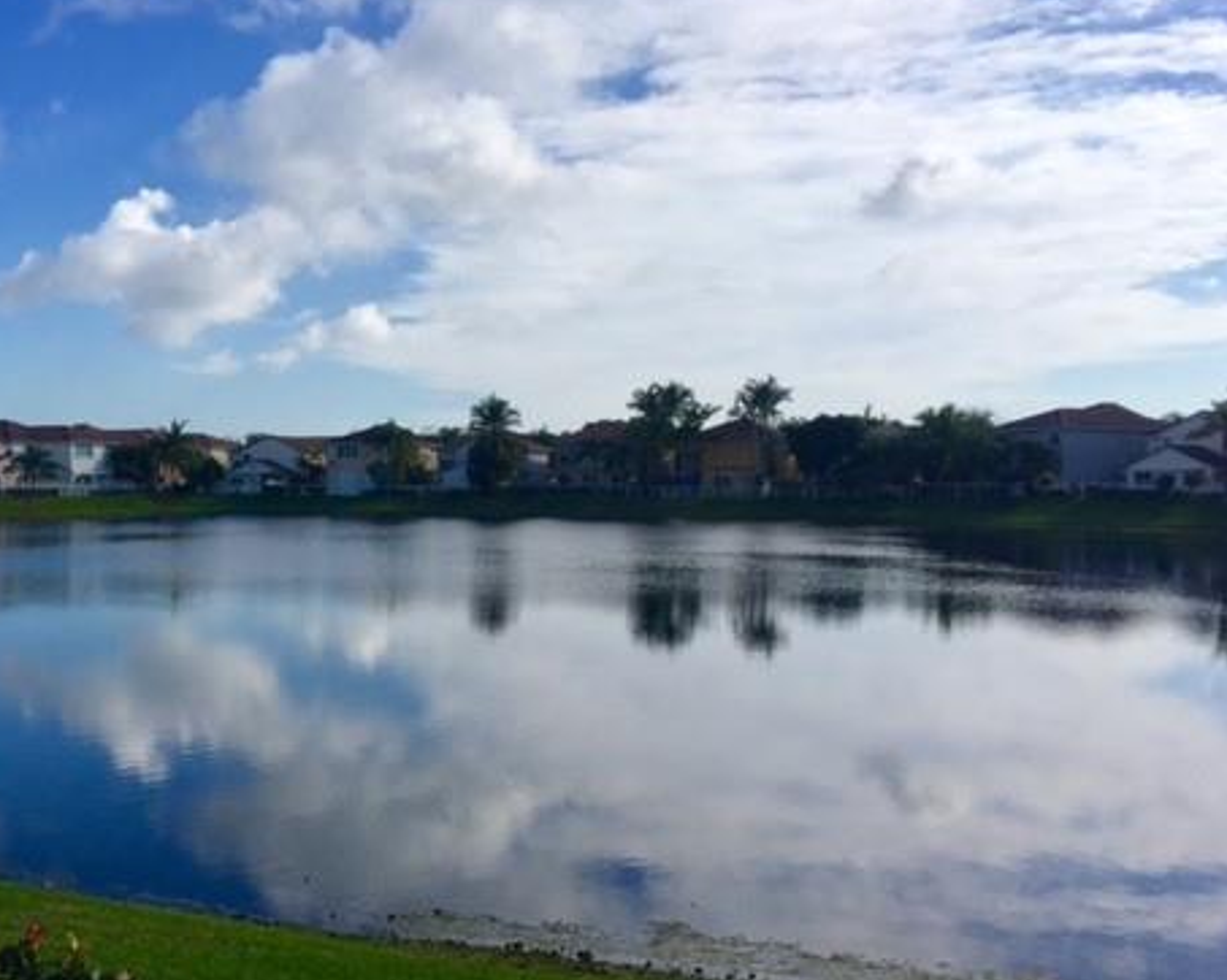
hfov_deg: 45.1
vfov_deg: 37.3
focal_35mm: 40
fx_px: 1452
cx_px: 409
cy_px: 525
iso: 32
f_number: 2.2
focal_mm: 4.15
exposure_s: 1/3597
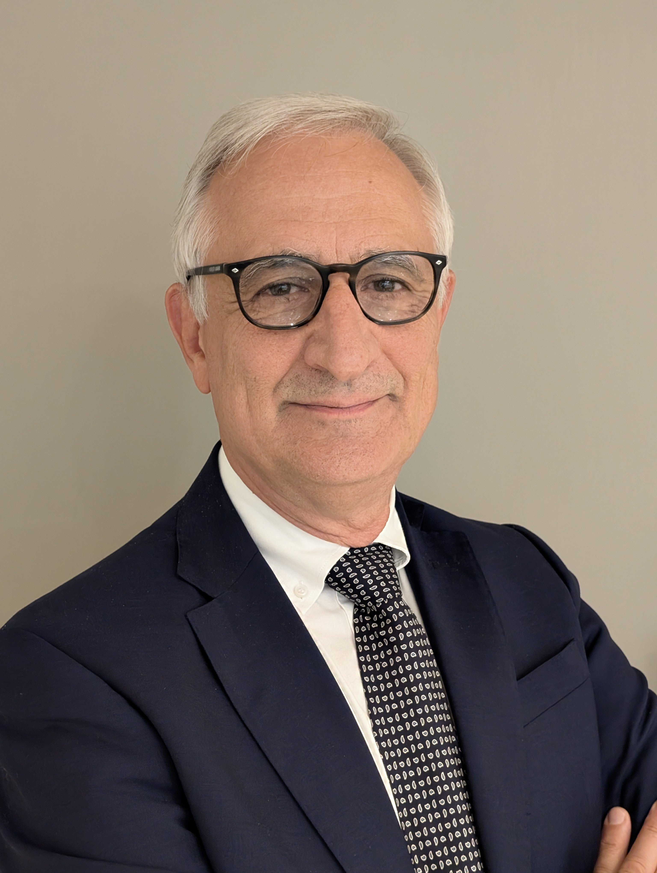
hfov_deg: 29.7
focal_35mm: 49
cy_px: 436
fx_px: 1237
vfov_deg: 38.9
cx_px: 328
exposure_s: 1/100
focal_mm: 6.9
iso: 670
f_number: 1.68
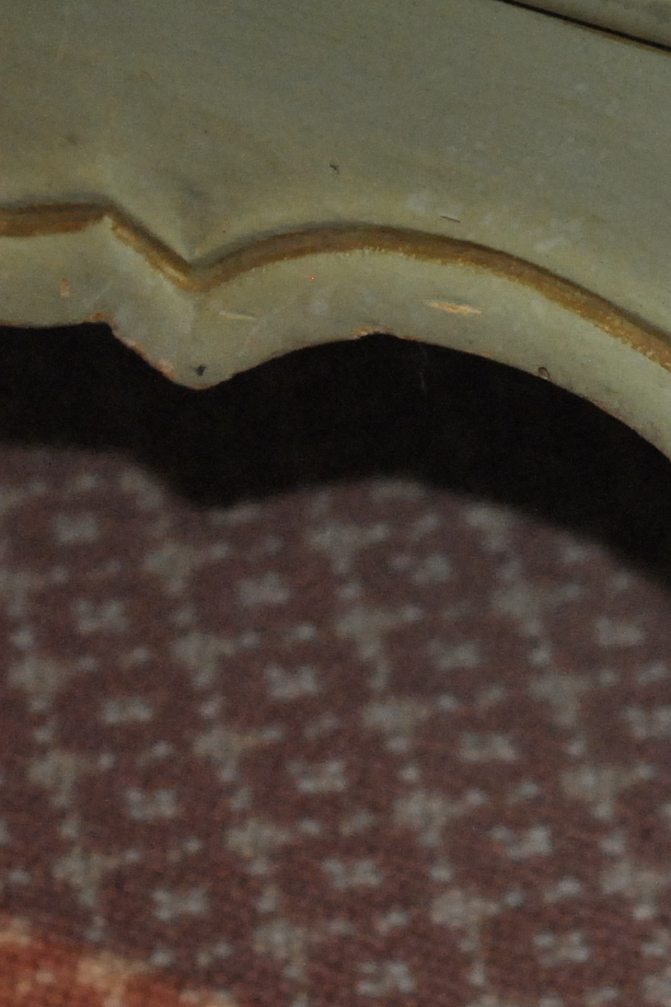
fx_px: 5789
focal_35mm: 207
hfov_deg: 6.5
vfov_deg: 9.9
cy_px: 723
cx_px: 1001
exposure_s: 1/50
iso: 800
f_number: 5.6
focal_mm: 52
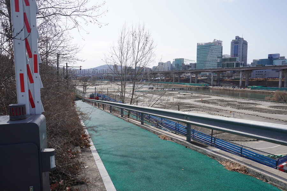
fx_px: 191
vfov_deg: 53.1
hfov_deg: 73.7
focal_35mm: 24
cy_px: 96
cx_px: 144
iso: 100
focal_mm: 16
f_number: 8
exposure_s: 1/320
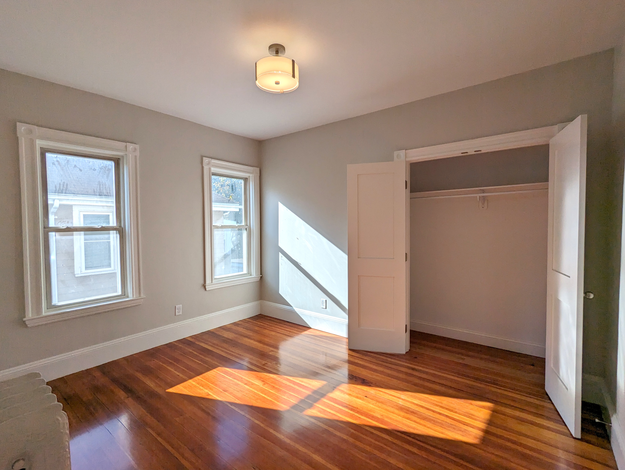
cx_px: 312
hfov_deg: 94.4
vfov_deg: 78.2
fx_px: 289
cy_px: 235
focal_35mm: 16
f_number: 2.2
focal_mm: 2.35
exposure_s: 1/669
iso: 51
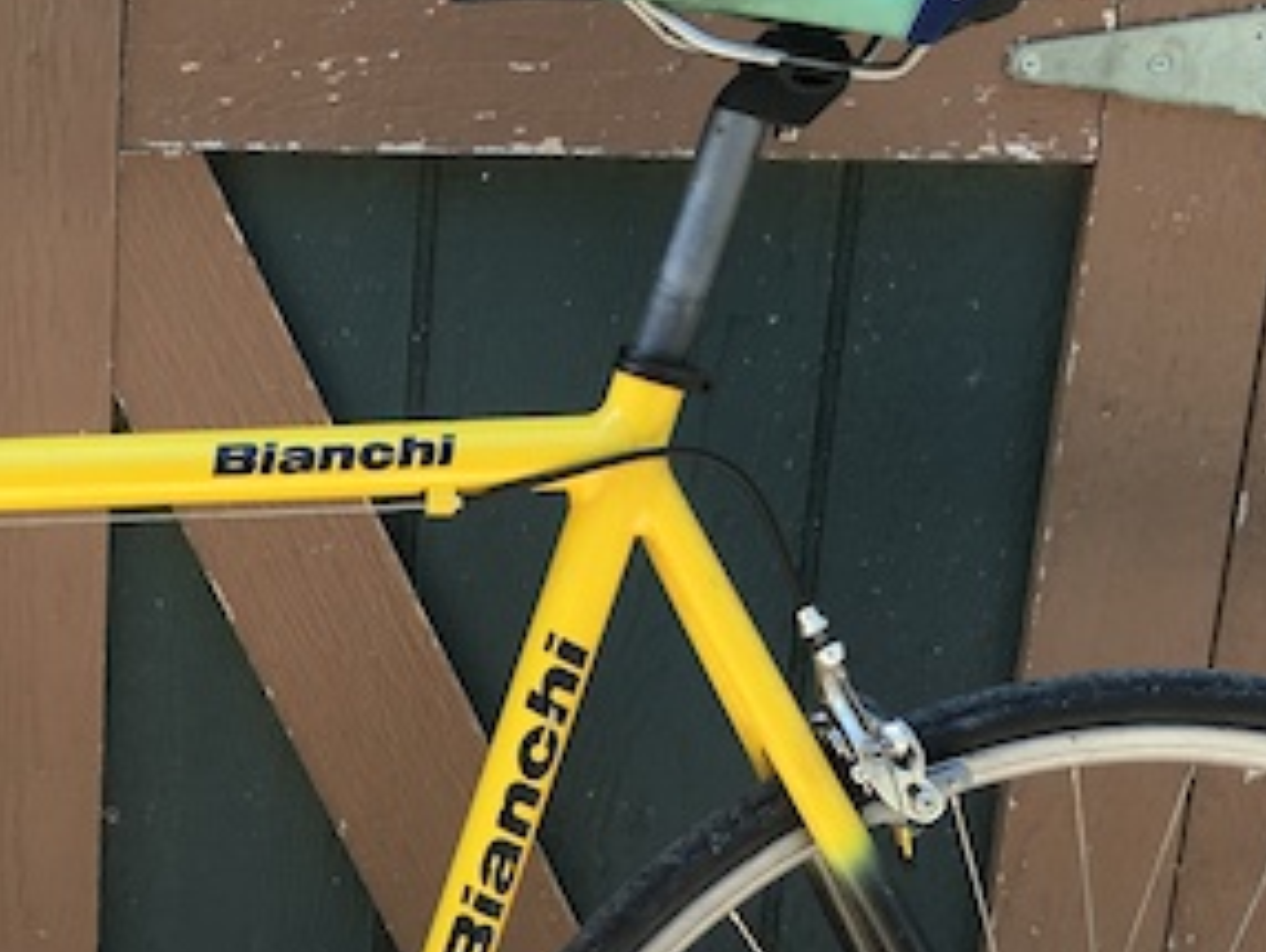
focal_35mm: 81
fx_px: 2965
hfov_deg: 23.0
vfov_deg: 17.6
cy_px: 1032
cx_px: -27
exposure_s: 1/131
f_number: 2.2
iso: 25
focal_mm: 4.15
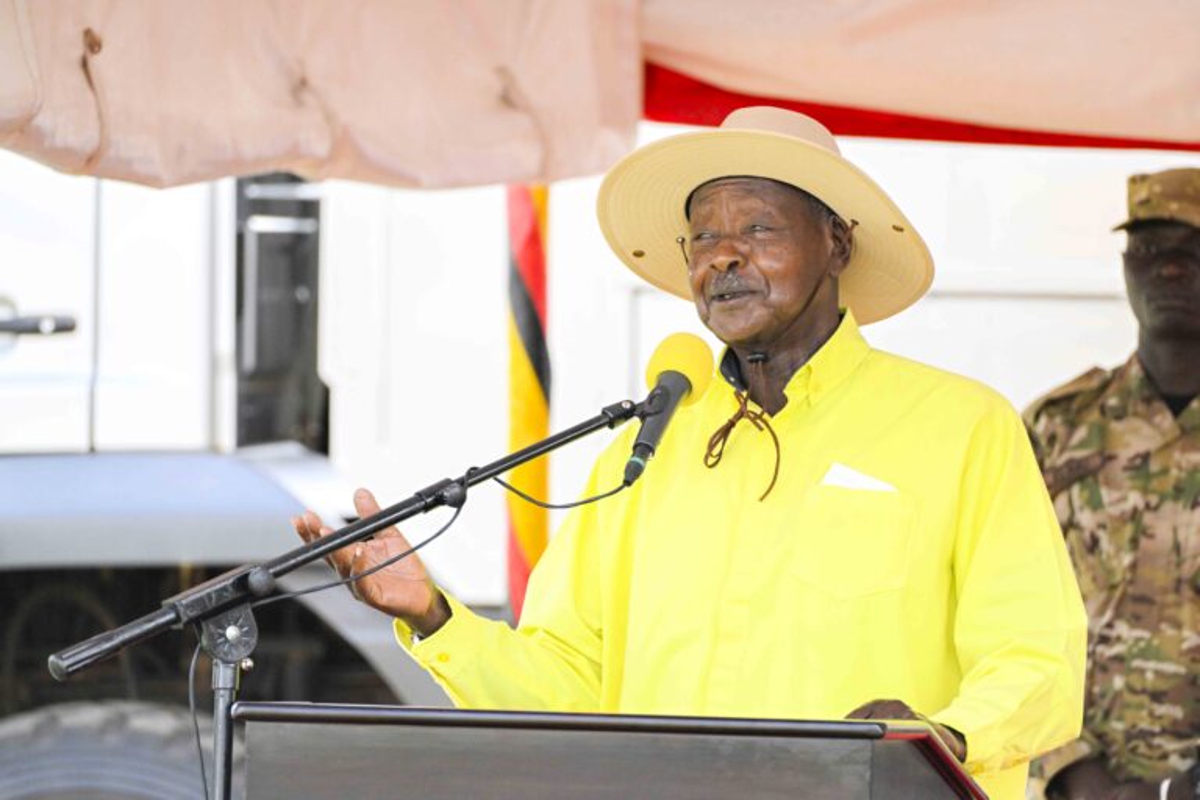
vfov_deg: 3.4
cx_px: 600
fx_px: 13332
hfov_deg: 5.2
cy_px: 400
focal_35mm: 400
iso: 3200
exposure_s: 1/1000
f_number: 8
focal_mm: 400
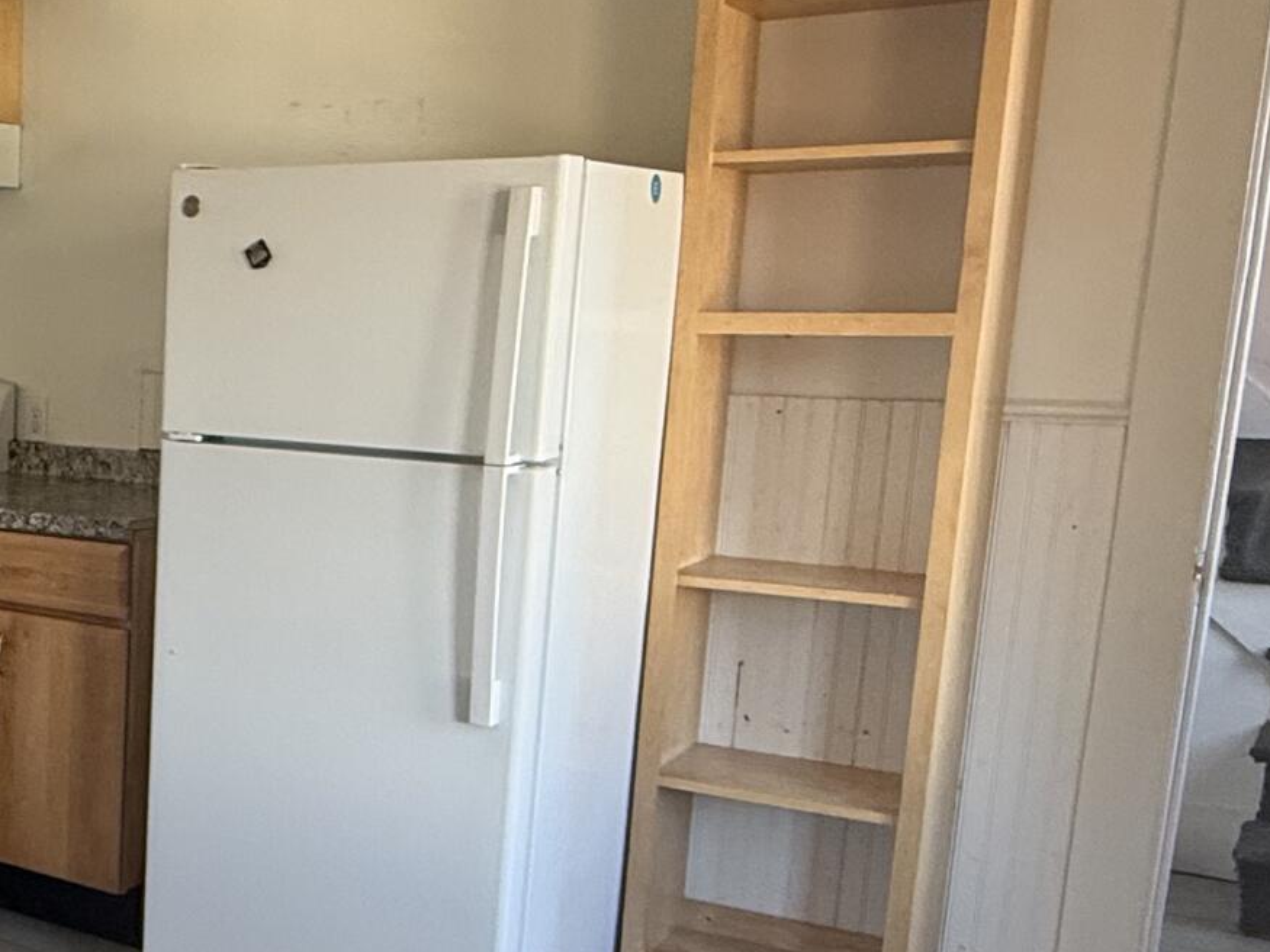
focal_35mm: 48
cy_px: 625
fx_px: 1761
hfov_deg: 34.8
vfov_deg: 30.1
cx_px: -87
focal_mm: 2.22
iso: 200
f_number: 2.2
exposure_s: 1/99
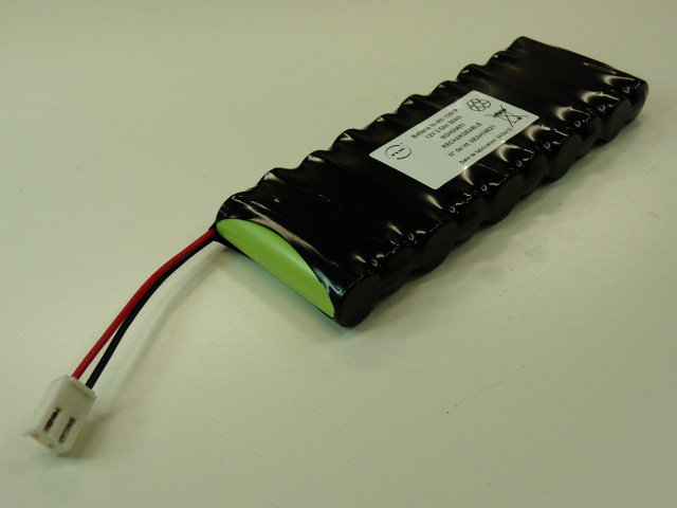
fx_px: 743
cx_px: 338
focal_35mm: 38
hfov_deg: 49.0
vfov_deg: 37.7
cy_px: 254
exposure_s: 1/80
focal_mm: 4.8
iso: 100
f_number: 2.8
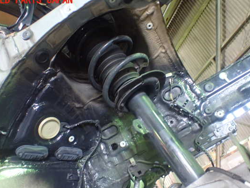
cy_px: 101
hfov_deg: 53.9
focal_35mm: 34
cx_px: 129
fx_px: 246
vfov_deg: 41.8
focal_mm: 5.4
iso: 800
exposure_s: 1/50
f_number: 2.3
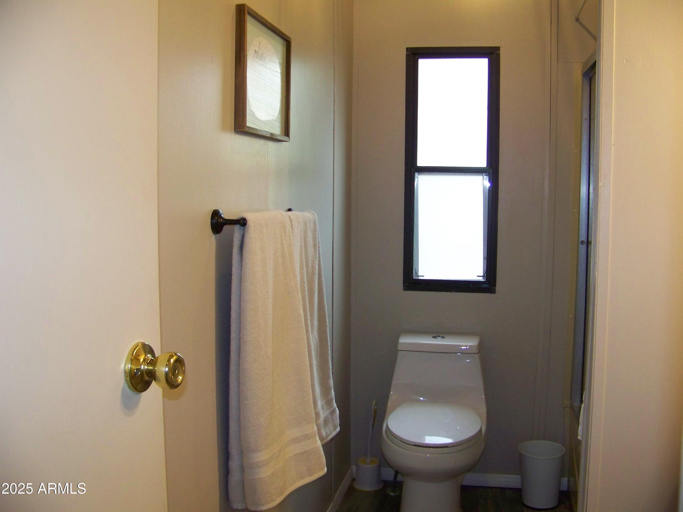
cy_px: 256
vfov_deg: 39.7
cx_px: 342
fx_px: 710
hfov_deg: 51.4
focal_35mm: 36
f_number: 2.8
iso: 200
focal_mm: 5.85
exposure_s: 1/30
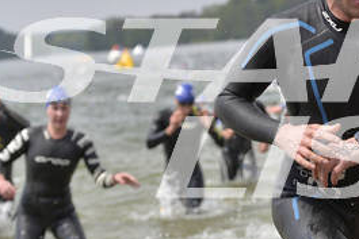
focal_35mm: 169
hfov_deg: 12.0
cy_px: 92
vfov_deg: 8.1
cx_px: 355
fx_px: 1686
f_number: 4
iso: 200
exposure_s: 1/3200
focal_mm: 70
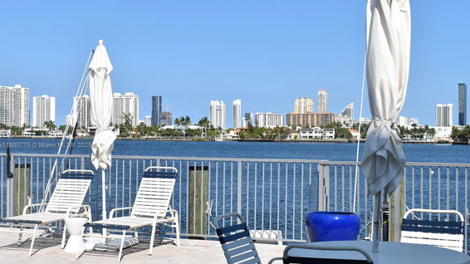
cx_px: 234
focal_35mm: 54
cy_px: 146
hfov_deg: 38.5
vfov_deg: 22.2
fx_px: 673
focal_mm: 34
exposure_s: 1/400
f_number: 10
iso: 100
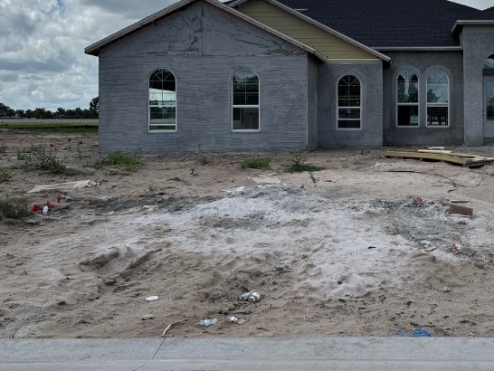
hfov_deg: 40.4
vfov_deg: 31.8
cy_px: 110
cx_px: 394
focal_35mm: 45
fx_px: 642
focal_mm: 6.76
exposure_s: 1/7937
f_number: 1.78
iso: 80
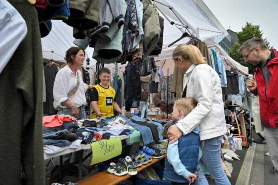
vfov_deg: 53.1
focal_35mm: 24
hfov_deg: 73.8
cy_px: 92
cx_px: 139
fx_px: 185
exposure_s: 1/400
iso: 400
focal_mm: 24
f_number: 8
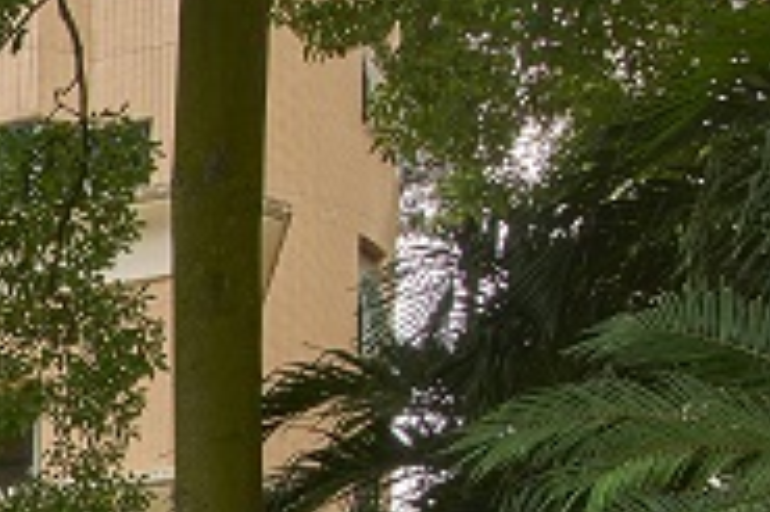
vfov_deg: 13.9
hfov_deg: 17.3
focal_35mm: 77
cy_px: 1122
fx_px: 1645
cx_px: -845
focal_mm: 15
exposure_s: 1/13
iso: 100
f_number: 11
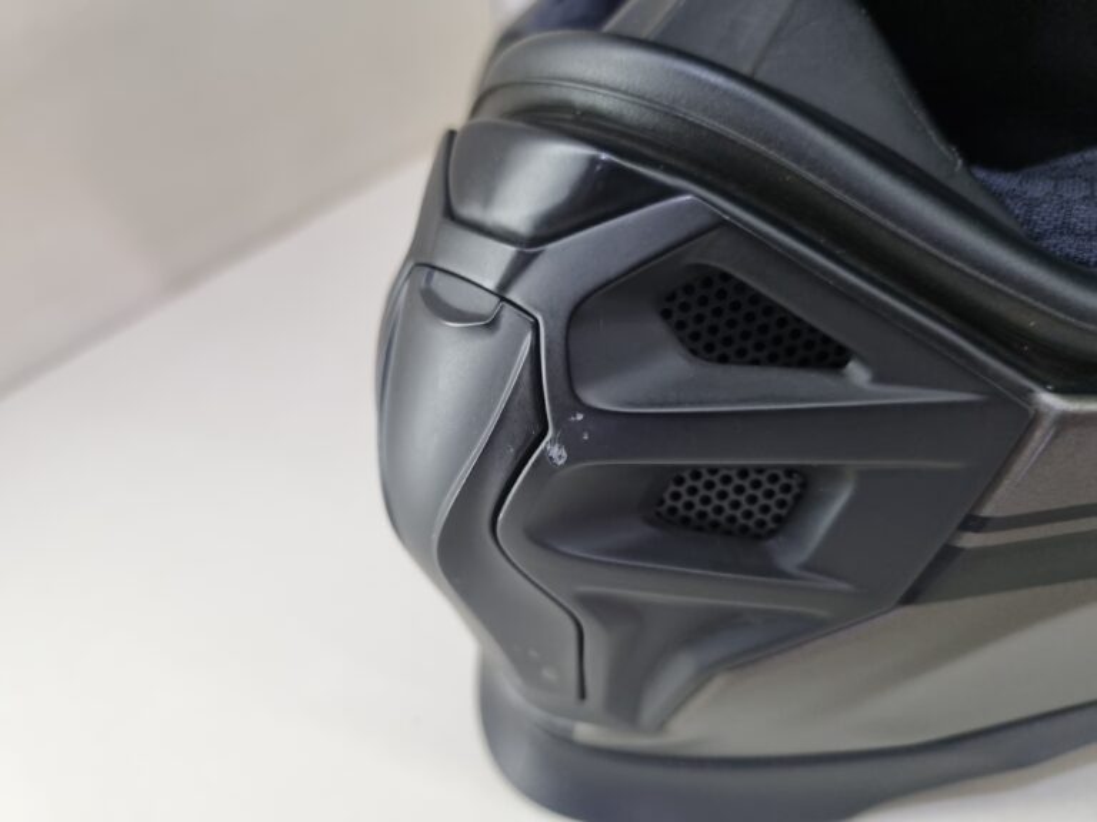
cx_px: 548
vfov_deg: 53.1
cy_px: 411
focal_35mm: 26
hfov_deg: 67.3
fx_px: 824
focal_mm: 5.4
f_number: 1.8
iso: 160
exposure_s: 1/50
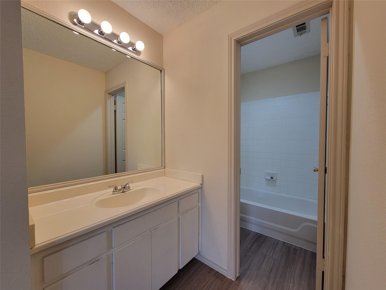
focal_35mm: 13
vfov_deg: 89.9
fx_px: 145
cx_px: 193
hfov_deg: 106.2
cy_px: 145
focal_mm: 2.2
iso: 100
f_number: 2.2
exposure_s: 1/60
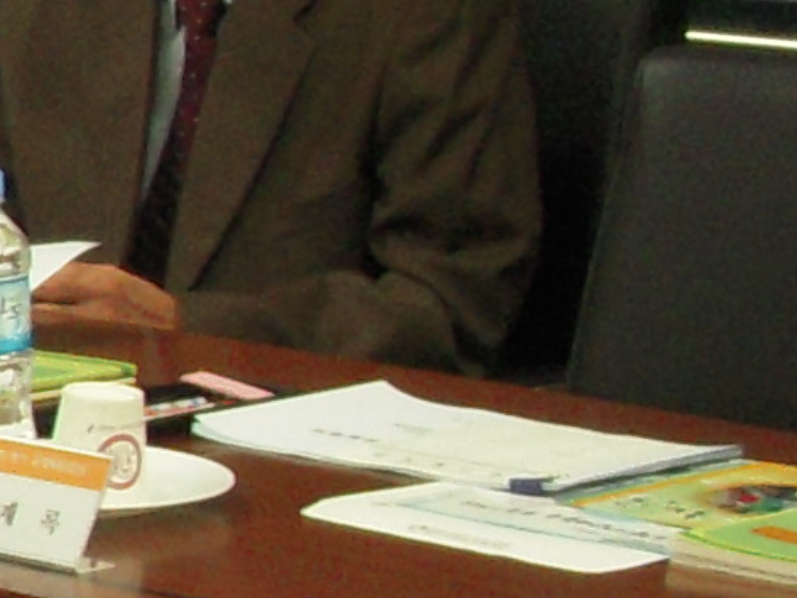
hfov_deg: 7.2
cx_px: -1714
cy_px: 336
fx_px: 5550
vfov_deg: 6.2
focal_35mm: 241
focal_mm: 6.3
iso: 200
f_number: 3.3
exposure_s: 1/20
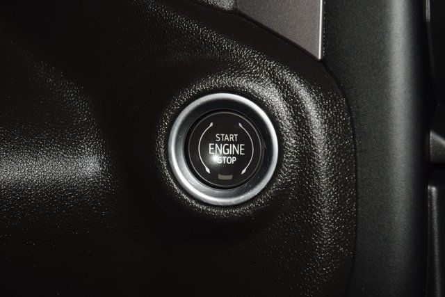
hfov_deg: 19.5
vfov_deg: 13.0
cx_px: 222
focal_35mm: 105
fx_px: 1298
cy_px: 148
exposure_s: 1/125
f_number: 8
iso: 100
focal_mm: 70
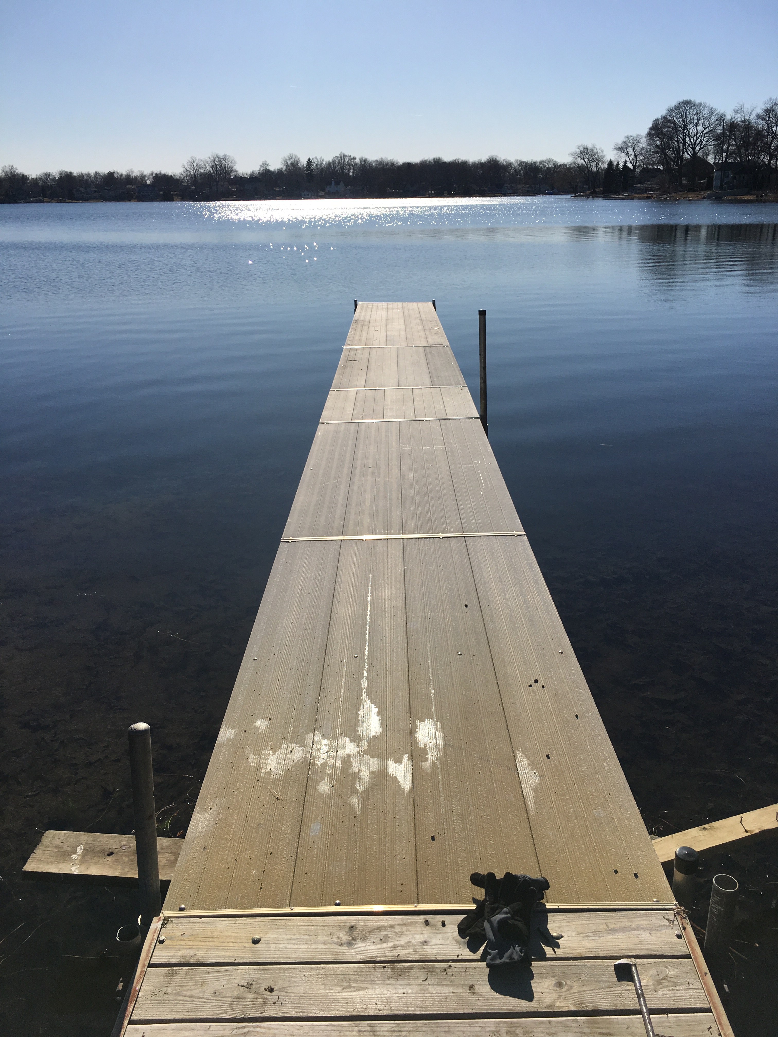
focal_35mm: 29
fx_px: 869
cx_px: 389
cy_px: 518
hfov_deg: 48.2
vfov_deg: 61.7
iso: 25
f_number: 2.2
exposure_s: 1/4274
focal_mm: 4.15
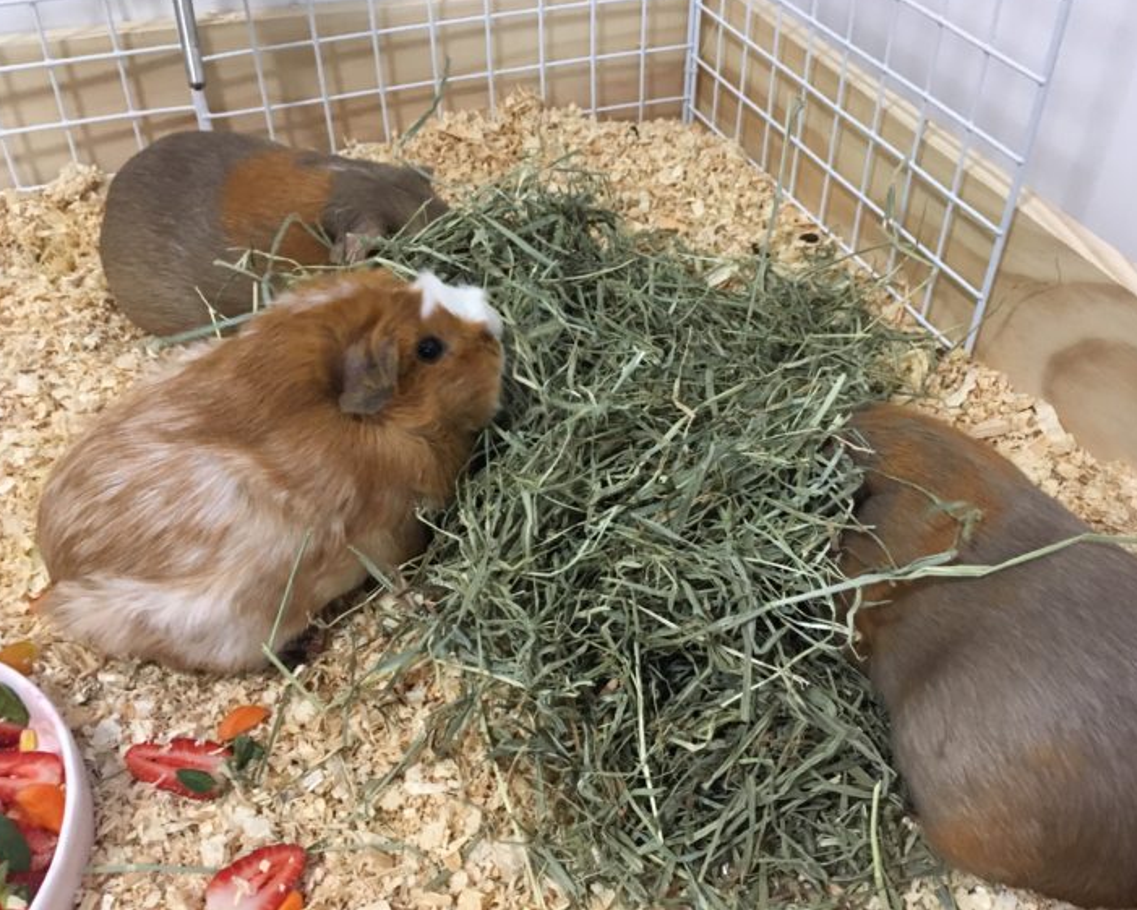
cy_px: 444
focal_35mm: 31
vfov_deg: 47.1
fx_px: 1043
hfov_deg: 57.1
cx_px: 600
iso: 200
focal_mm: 4.15
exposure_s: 1/17
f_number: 2.2
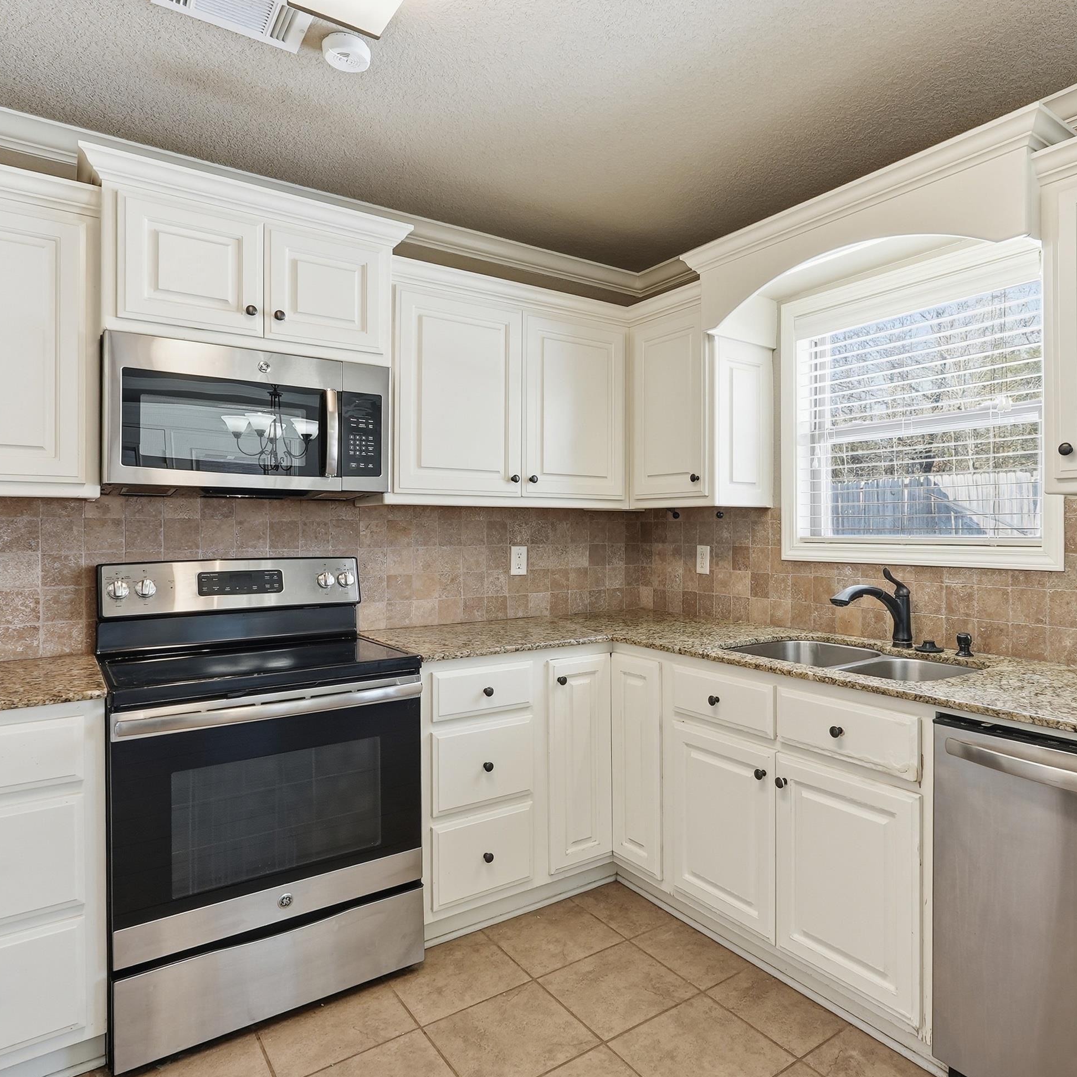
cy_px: 544
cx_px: 629
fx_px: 762
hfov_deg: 70.0
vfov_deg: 70.5
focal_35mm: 22
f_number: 9
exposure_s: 1/50
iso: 250
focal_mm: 16.5
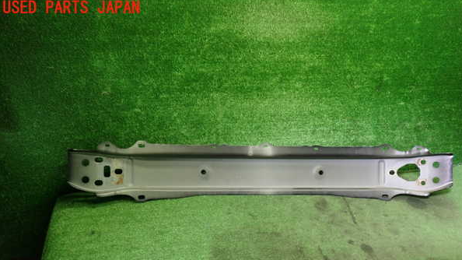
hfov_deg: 59.5
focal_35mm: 33
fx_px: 404
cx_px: 232
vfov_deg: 35.3
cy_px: 174
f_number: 2.3
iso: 200
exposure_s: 1/50
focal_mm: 5.4
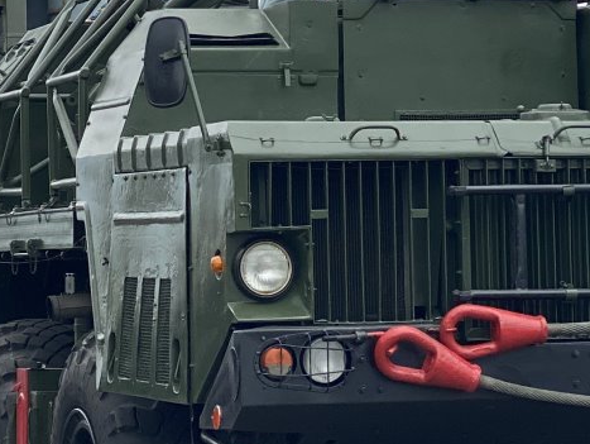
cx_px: 207
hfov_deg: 11.1
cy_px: 58
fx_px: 3036
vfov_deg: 8.3
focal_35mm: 178
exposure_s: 1/1497
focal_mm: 6
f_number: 2
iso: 20
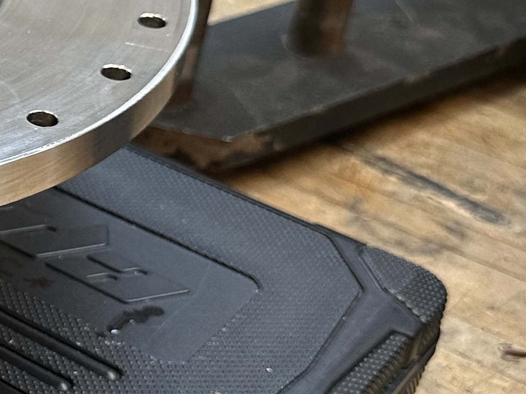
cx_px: -315
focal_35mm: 97
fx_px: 1474
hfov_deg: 17.7
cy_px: 81
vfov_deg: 15.1
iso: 160
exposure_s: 1/121
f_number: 1.78
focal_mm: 6.86
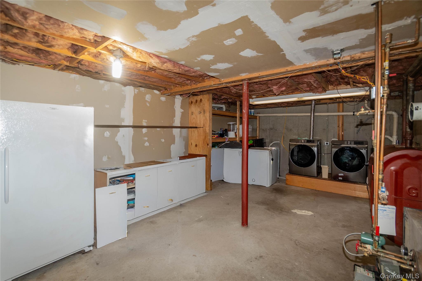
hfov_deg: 100.4
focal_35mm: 15
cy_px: 140
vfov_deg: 77.3
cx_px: 211
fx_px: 176
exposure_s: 1/60
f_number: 5.6
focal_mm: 10
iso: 800
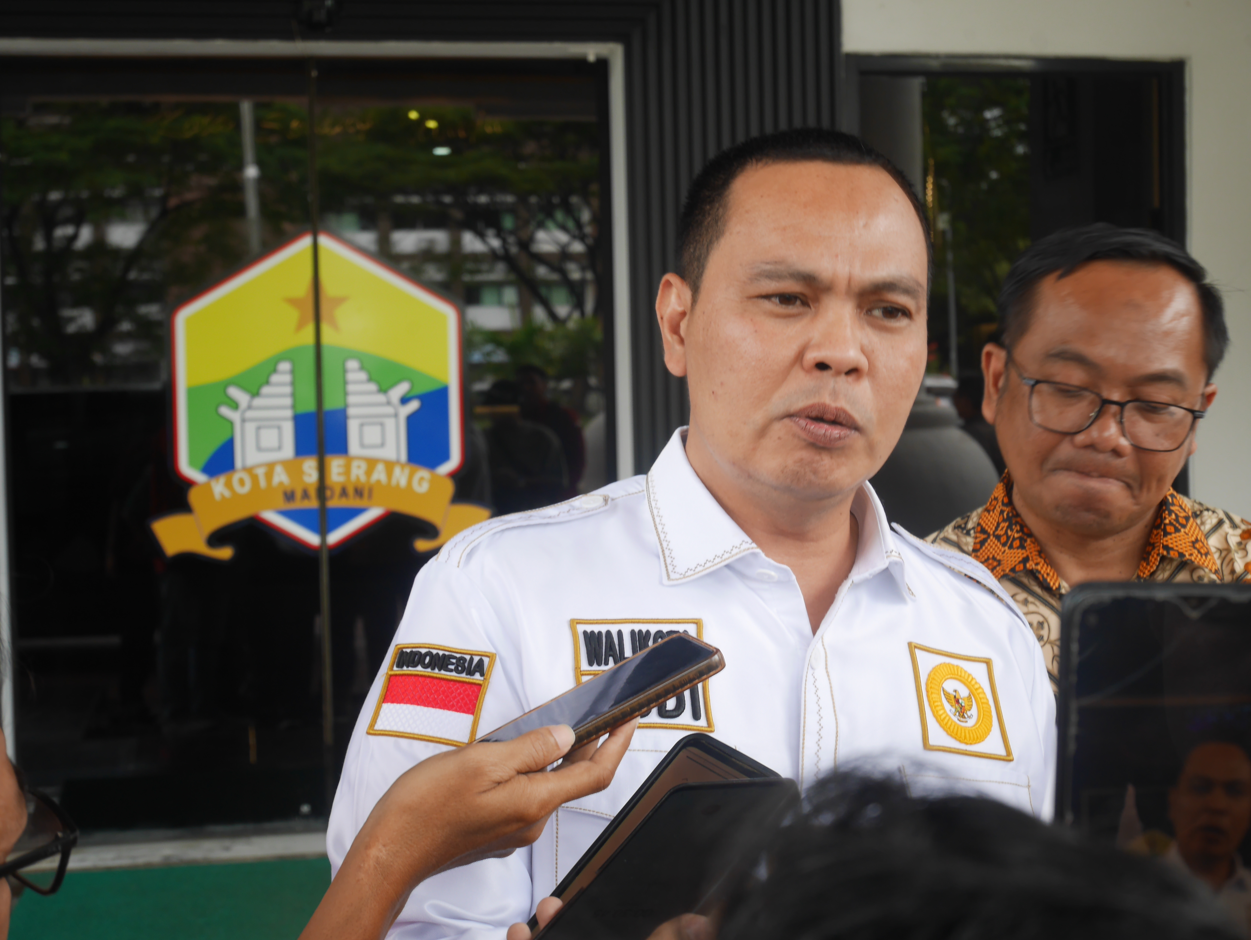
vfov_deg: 26.1
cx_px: 626
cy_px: 470
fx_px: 2025
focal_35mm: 56
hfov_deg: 34.3
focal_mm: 28
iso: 200
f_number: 5.5
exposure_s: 1/60
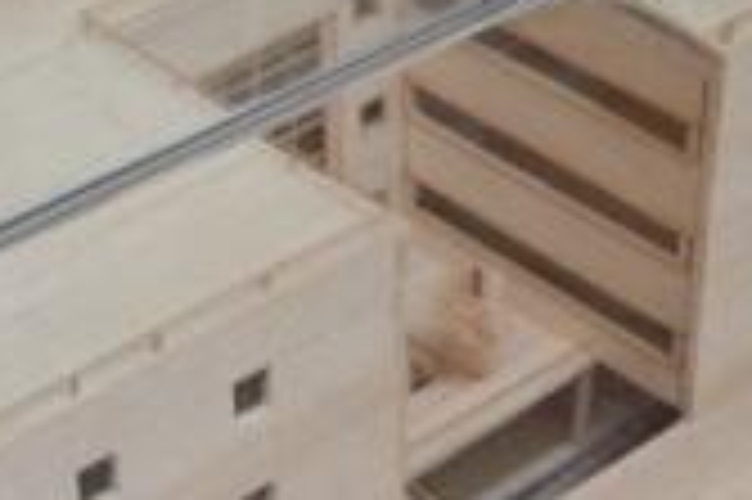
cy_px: 214
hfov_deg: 15.9
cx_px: 266
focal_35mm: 129
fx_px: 2692
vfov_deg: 10.6
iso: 250
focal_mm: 32
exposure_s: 1/60
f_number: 5.6
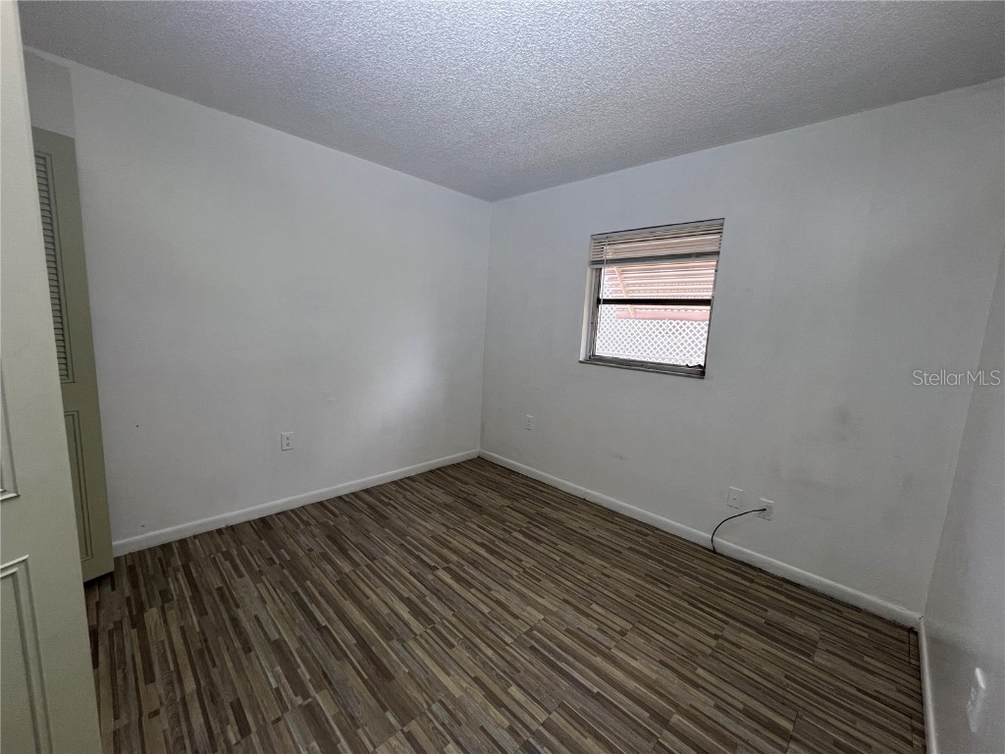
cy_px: 377
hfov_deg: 106.2
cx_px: 502
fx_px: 377
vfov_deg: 89.9
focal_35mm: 13
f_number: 1.8
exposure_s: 1/120
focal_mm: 1.57
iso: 64
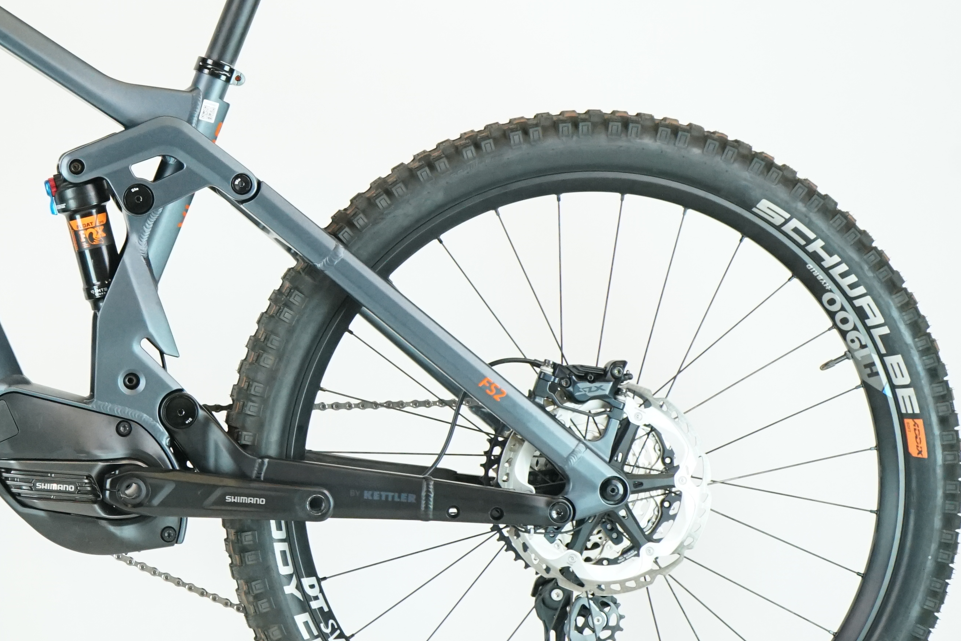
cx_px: -79
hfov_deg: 16.4
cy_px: 191
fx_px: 3230
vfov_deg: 11.3
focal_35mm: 121
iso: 2500
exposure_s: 1/200
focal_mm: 53
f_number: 6.3
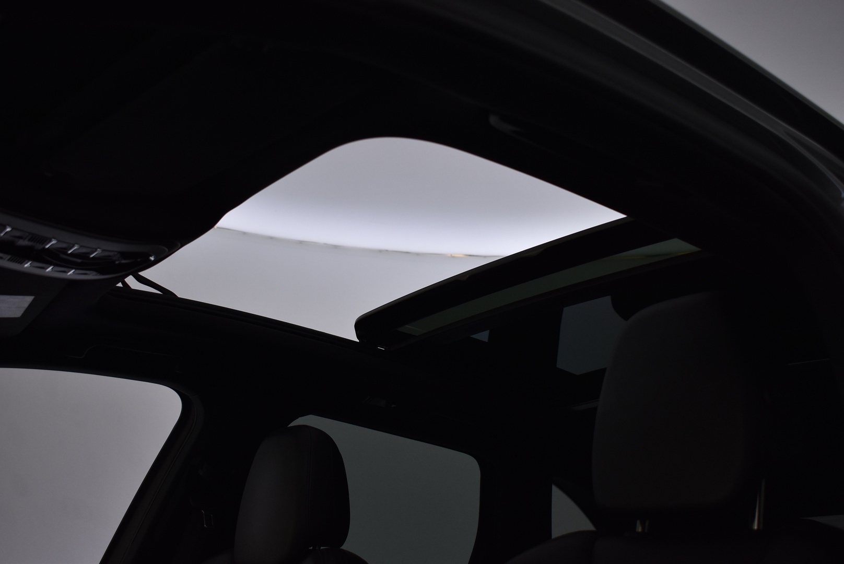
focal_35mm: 38
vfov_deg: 35.5
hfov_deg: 51.3
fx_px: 880
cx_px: 422
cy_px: 282
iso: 320
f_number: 4
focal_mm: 25
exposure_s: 1/40
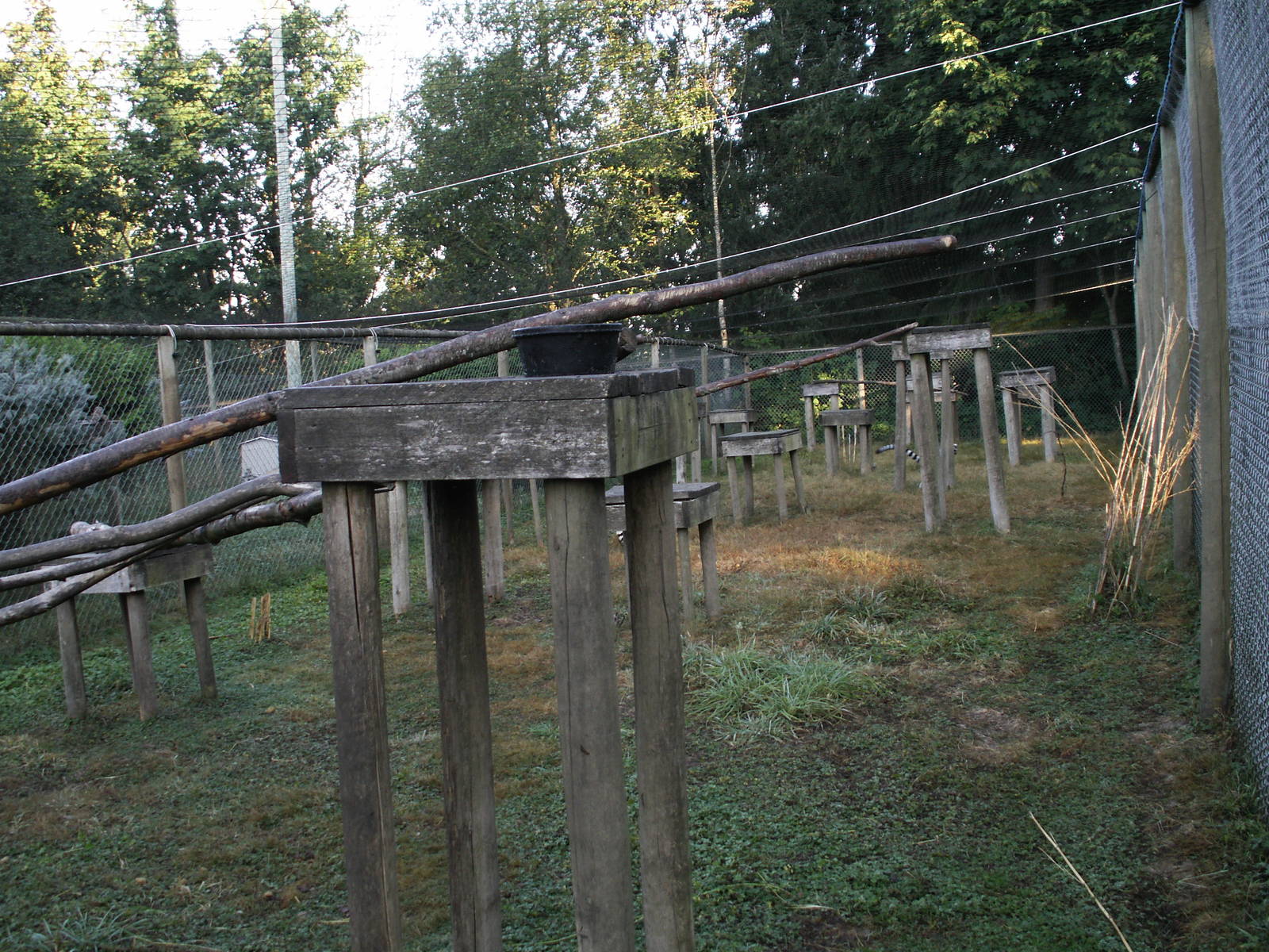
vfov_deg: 40.7
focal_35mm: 35
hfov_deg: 52.6
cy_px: 476
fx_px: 1283
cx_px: 634
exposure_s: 1/50
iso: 50
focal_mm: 5.86
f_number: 3.5
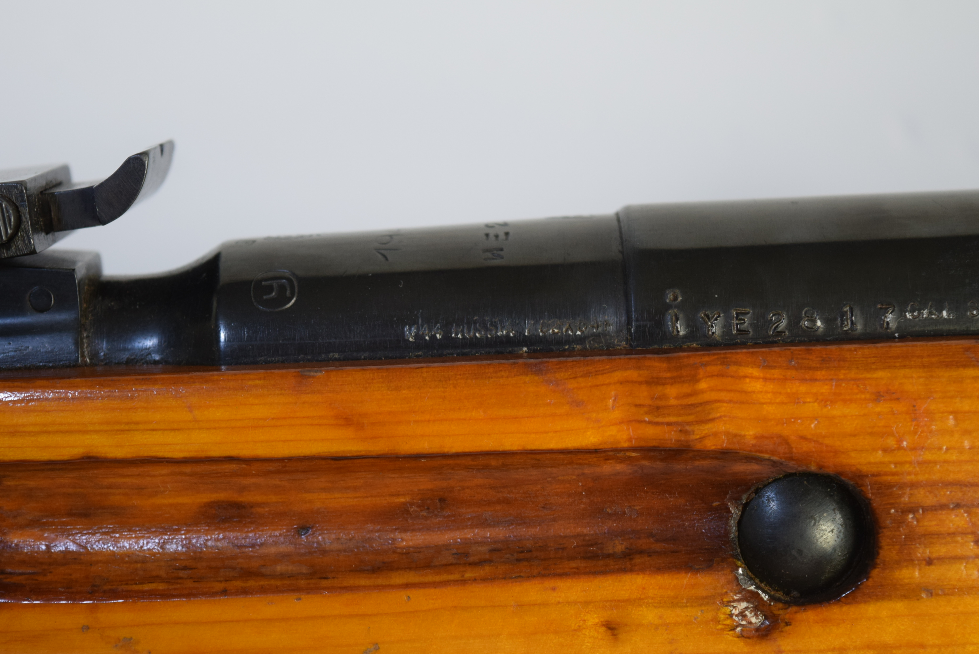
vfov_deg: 16.6
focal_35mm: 82
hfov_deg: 24.6
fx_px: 2245
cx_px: 490
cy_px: 327
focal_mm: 55
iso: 900
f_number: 5.6
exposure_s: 1/60
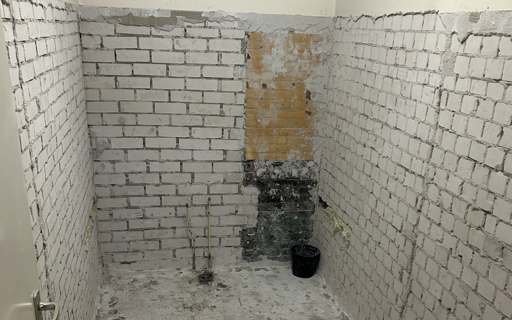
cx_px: 255
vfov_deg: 33.6
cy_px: 247
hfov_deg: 52.7
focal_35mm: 37
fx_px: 516
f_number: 1.5
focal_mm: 5.7
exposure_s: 1/50
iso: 160
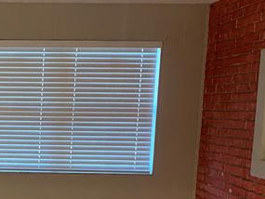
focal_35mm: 73
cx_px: -22
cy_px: 176
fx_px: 559
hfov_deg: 24.9
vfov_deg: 19.8
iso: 400
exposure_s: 1/60
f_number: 1.8
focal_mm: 4.25
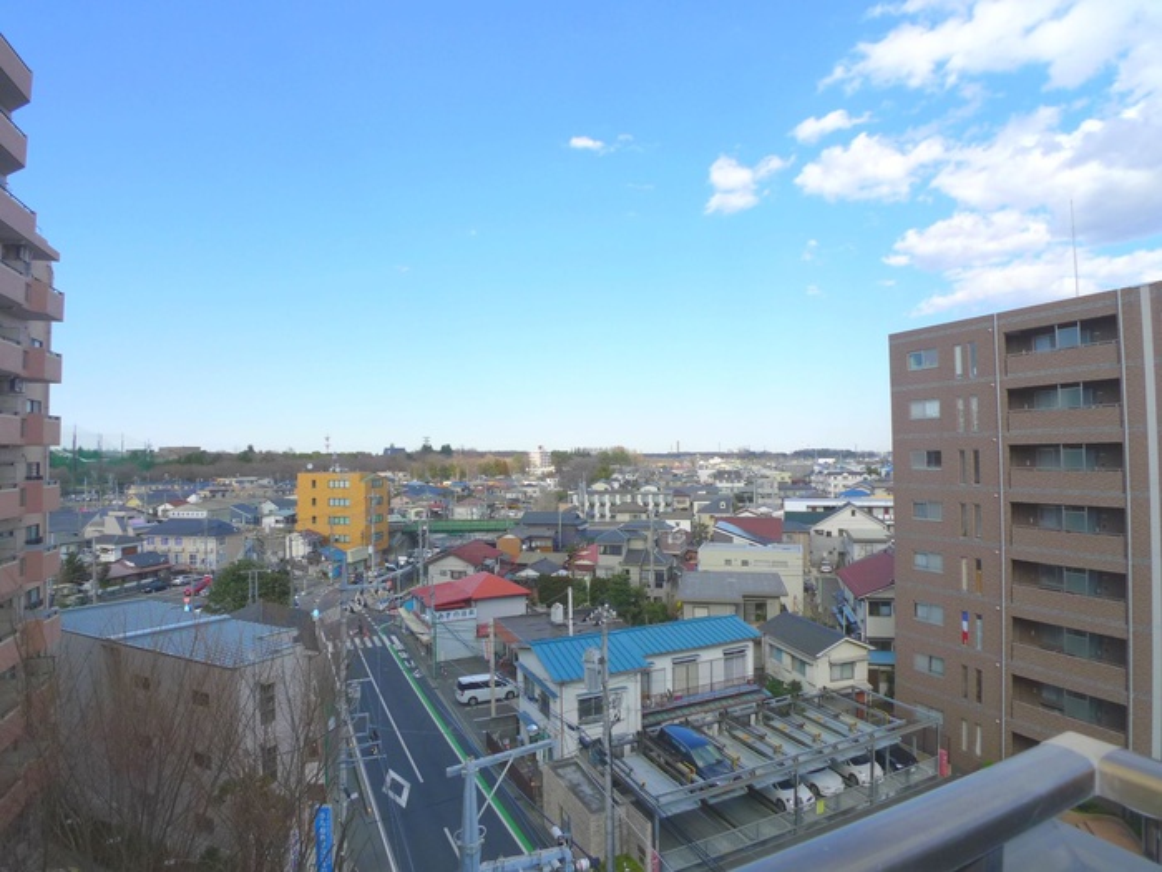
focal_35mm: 24
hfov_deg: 71.6
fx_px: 806
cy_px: 436
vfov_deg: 56.8
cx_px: 581
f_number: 4
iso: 100
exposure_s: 1/500
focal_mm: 5.1
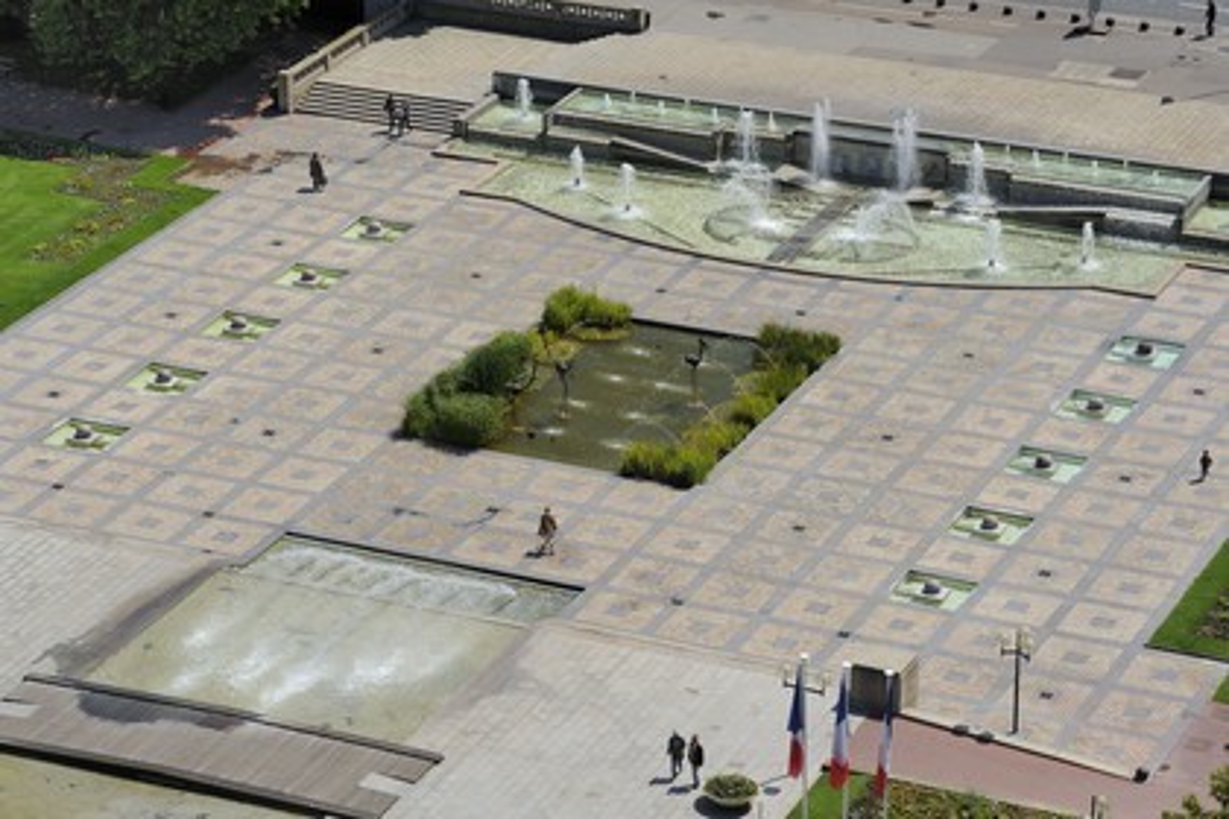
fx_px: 4165
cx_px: 614
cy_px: 410
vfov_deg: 11.2
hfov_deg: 16.8
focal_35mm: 122
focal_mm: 122
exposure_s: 1/320
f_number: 11
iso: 200
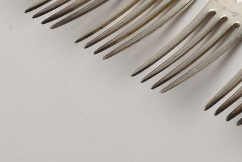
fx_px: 1258
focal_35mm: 187
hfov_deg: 10.9
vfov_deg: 7.3
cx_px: 197
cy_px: -65
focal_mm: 36
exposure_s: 1/125
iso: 100
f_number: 25
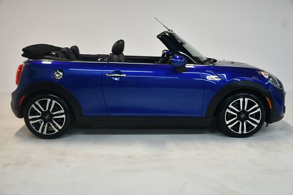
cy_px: 98
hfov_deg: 53.2
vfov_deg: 36.8
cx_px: 146
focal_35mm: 36
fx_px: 293
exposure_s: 1/125
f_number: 3.8
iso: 1100
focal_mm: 24
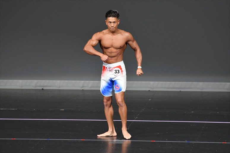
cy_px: 76
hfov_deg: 6.0
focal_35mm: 345
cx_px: 115
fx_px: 2203
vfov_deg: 4.0
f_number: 5.6
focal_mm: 230
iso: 4000
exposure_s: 1/400
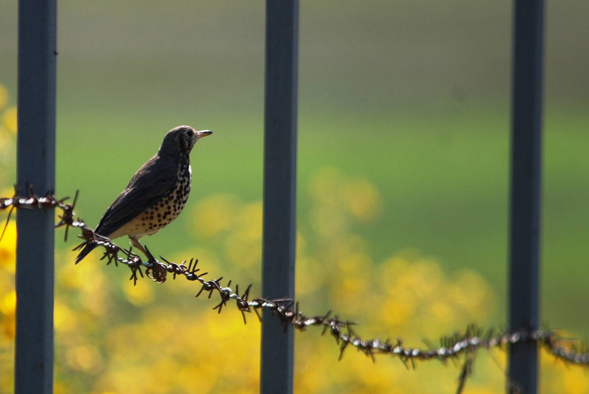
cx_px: 290
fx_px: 12955
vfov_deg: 1.7
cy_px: 204
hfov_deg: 2.6
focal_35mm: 791
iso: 200
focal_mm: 500
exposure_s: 1/500
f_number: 6.3
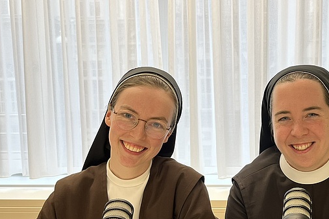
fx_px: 439
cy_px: 146
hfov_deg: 40.4
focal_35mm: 48
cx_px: 230
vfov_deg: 27.9
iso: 32
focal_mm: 5.1
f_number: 1.6
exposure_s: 1/100
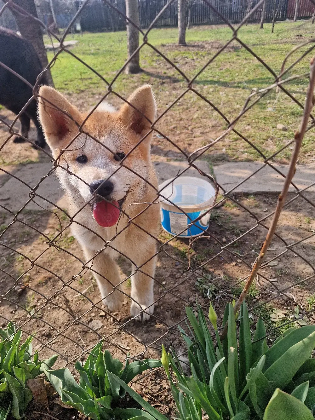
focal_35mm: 23
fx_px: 279
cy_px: 210
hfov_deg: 58.9
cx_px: 158
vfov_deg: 73.9
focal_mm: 6.4
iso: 50
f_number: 1.8
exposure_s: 1/667
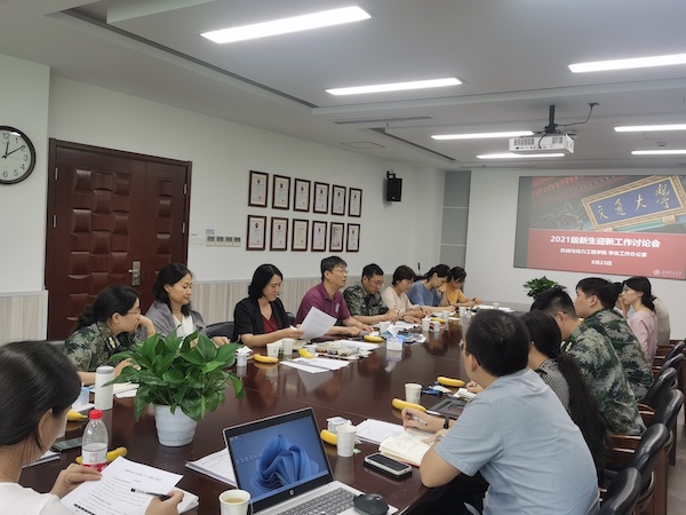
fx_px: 595
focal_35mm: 30
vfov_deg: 46.8
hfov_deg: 60.0
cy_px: 258
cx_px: 343
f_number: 1.6
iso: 100
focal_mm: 5.56
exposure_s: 1/100
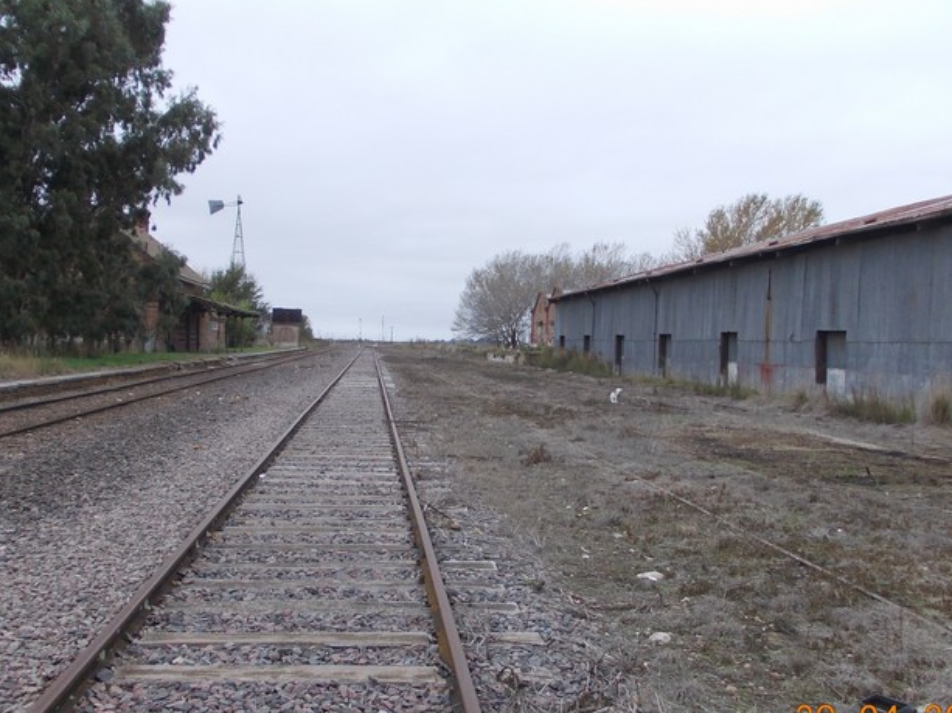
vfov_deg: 40.6
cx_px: 474
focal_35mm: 35
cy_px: 379
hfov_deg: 52.7
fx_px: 962
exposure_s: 1/200
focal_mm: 4
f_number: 5.4
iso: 80
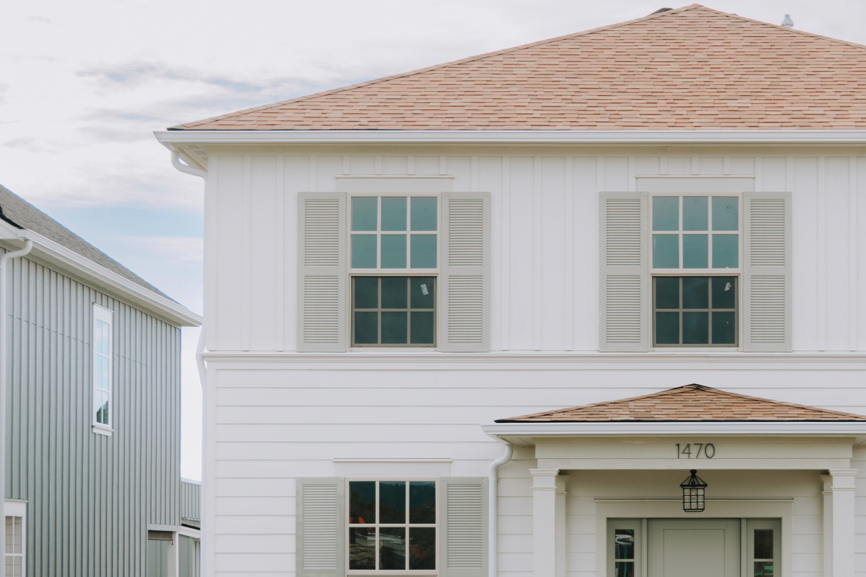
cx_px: 692
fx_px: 2166
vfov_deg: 15.1
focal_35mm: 90
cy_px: 430
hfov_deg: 22.3
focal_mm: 29
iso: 100
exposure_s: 1/200
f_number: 5
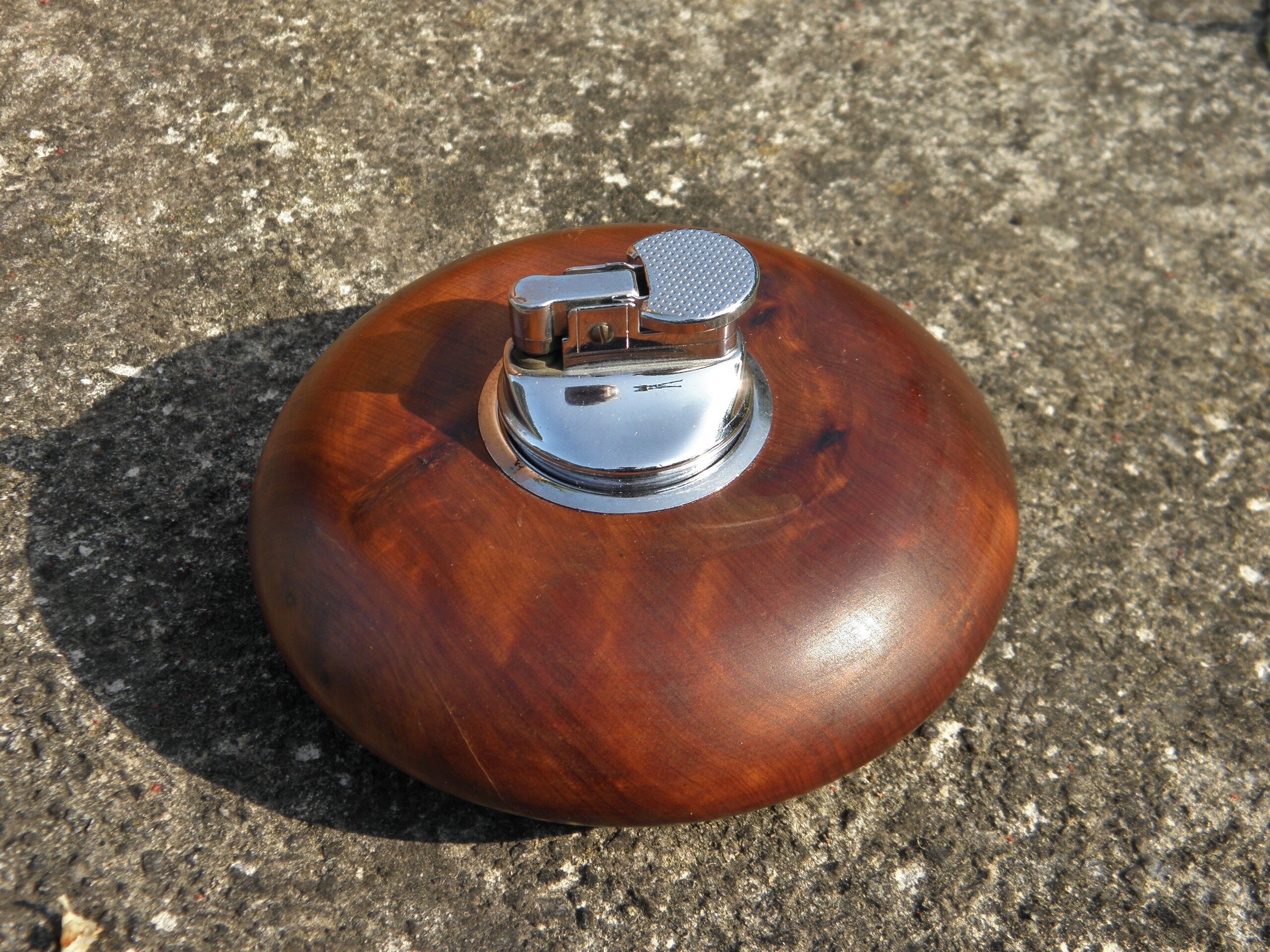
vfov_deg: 27.0
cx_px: 635
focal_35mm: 54
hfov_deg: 35.5
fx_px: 1981
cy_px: 476
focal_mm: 9.7
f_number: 4.1
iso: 100
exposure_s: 1/250
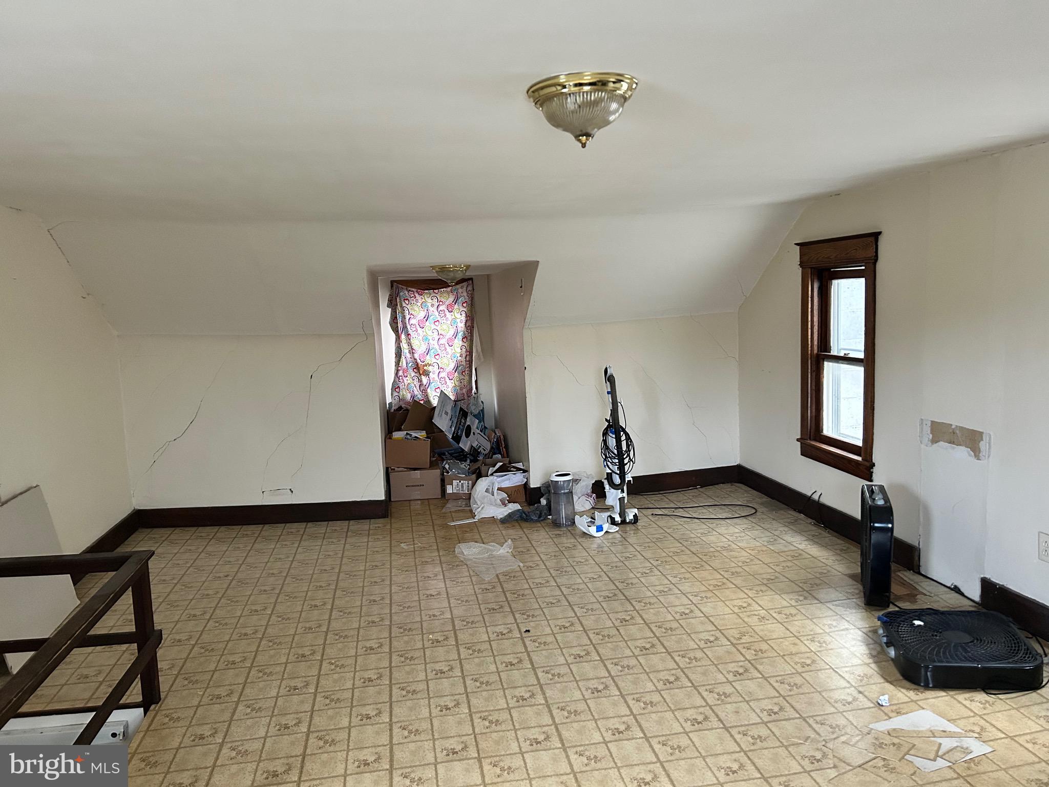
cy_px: 394
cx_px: 524
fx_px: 788
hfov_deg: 67.3
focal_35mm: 26
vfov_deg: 53.1
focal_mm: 5.7
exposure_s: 1/40
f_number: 1.5
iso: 400
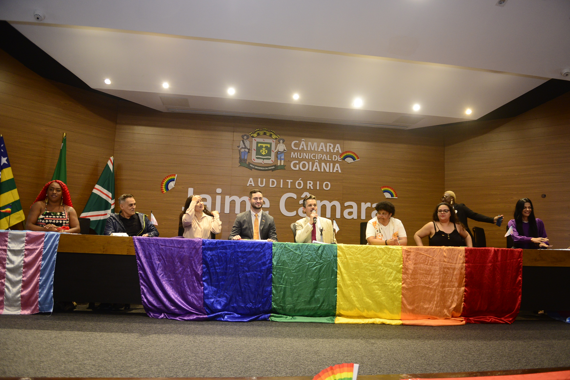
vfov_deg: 51.3
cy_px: 195
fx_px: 396
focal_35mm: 25
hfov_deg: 71.5
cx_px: 291
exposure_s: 1/125
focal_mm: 24
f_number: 3.5
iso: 2000
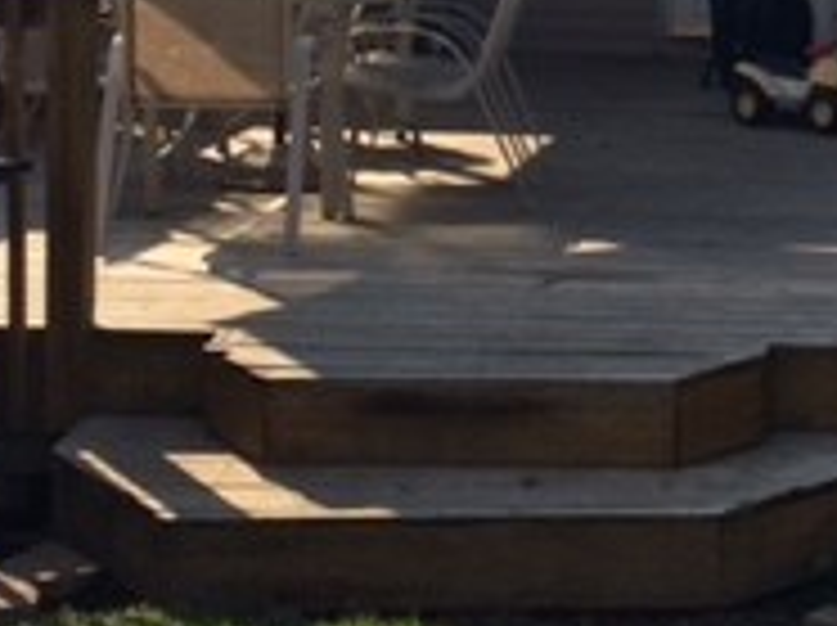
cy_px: -32
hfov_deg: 18.8
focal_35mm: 100
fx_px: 2415
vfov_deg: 14.5
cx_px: 940
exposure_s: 1/1953
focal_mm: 4.15
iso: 32
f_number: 2.2
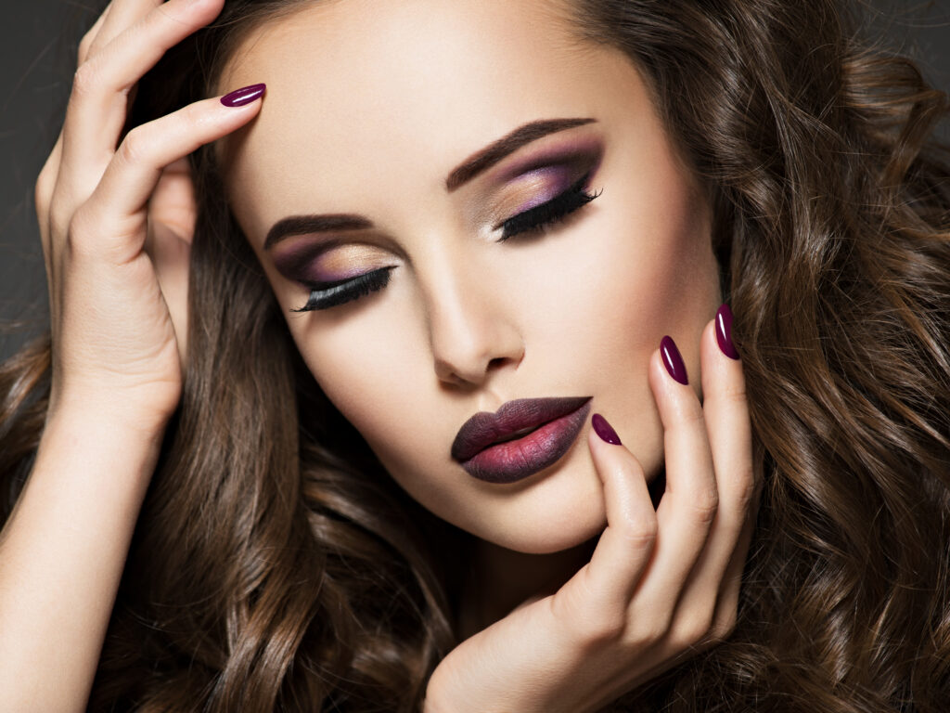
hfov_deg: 8.4
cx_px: 475
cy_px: 356
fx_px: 6477
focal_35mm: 236
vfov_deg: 6.3
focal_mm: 300
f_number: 9
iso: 100
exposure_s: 1/125
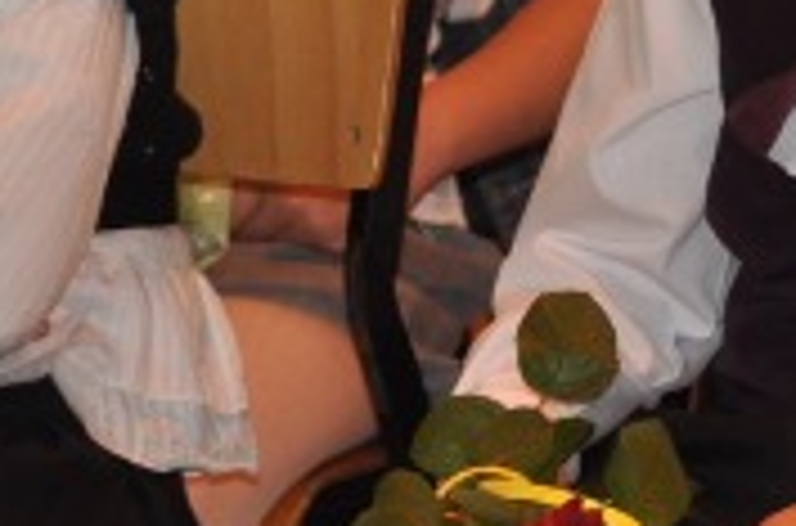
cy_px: 169
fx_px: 12730
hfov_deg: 3.5
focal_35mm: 577
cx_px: 1700
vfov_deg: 2.4
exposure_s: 1/60
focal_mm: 85
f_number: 5.6
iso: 320
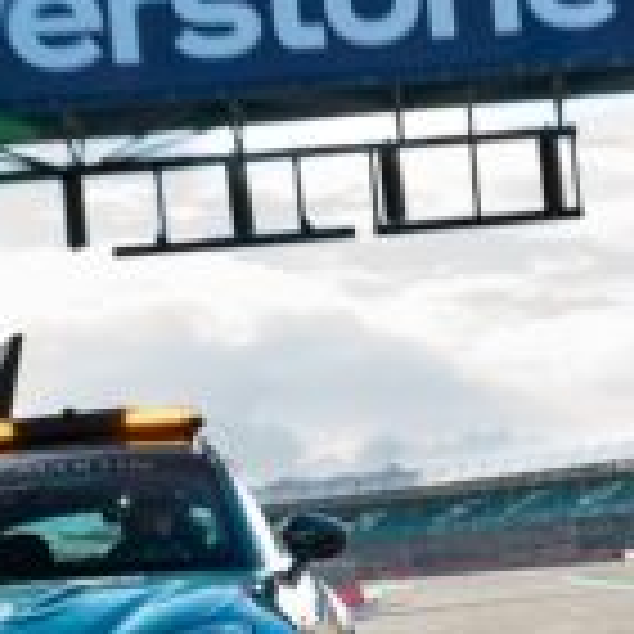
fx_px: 2445
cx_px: 621
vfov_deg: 14.7
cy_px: 540
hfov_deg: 14.6
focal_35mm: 118
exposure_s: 1/25
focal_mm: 31
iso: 64
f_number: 11
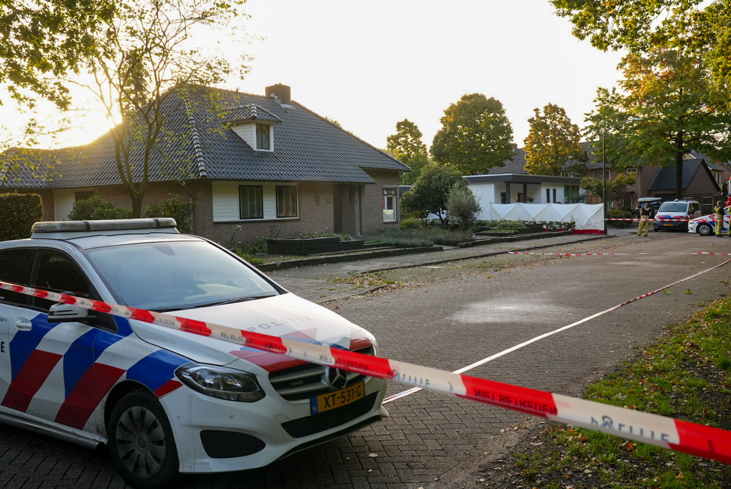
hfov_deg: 53.1
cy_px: 244
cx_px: 366
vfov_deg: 36.9
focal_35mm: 36
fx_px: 731
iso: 1250
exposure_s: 1/250
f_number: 8
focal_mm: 36
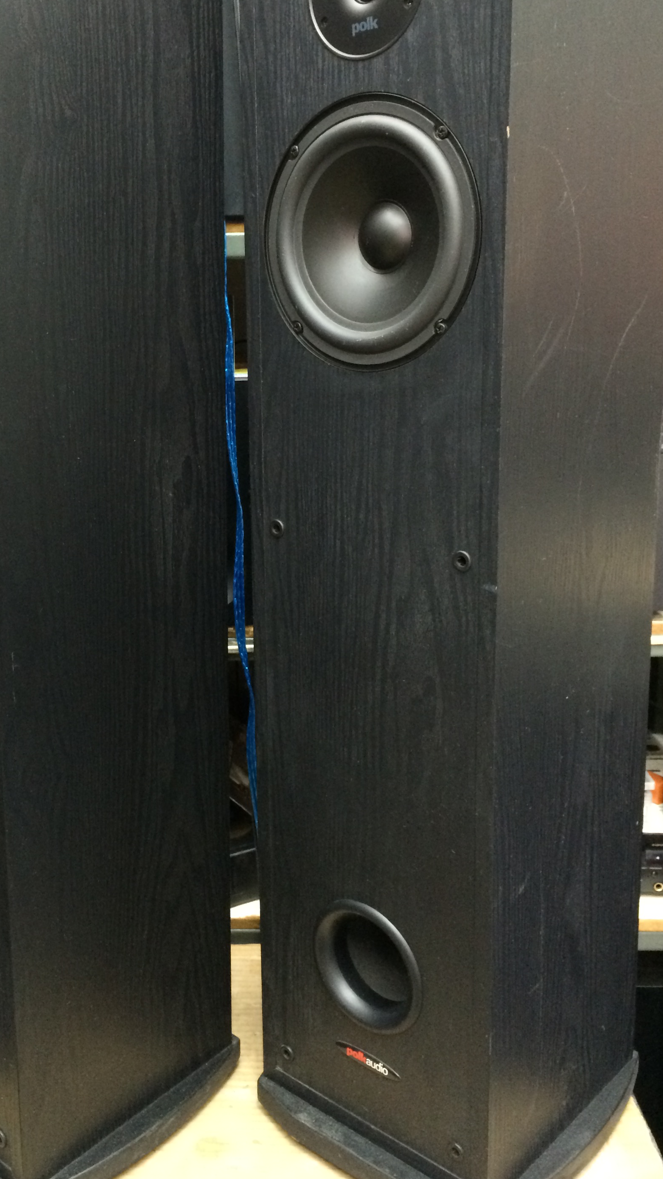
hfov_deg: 31.7
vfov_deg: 53.9
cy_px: 514
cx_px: 215
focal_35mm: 37
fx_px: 1156
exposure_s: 1/20
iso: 320
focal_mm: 4.15
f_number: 2.2
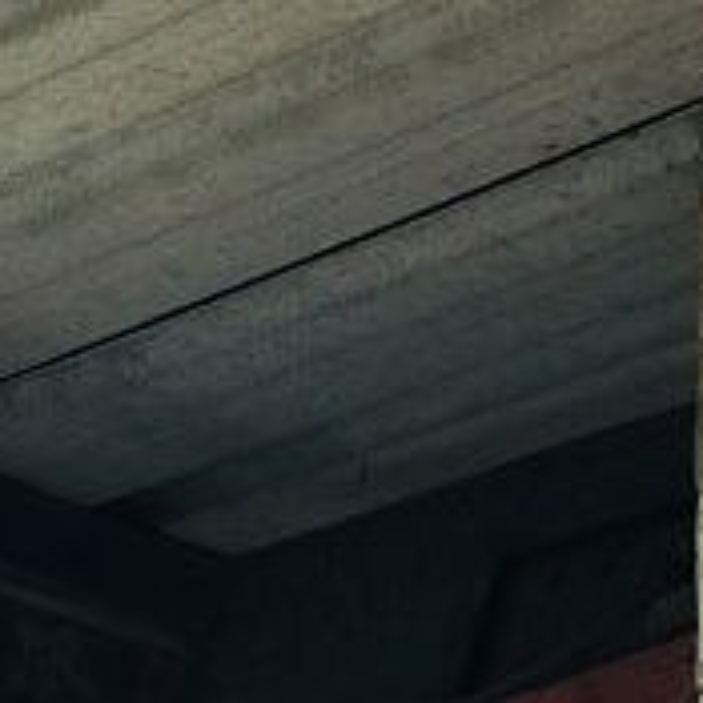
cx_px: -24
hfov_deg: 7.6
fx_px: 5285
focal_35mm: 230
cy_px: 1543
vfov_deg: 7.2
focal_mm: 6.6
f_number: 2.8
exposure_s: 1/188
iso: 20
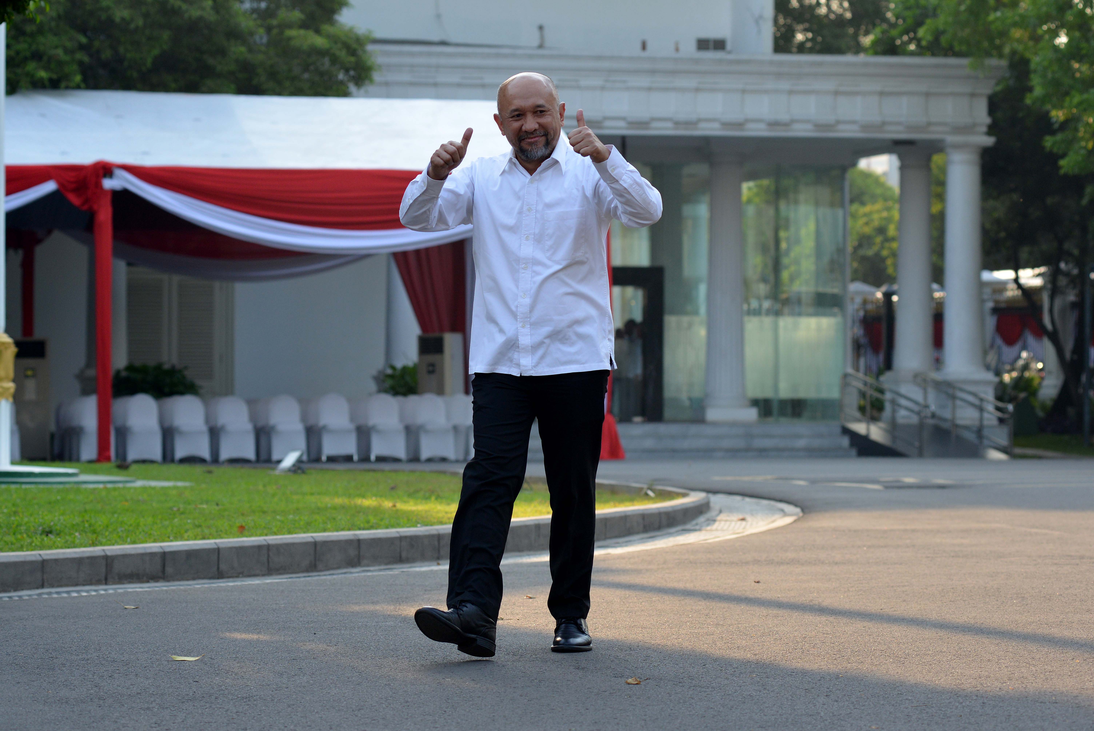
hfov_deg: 18.3
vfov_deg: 12.2
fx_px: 3405
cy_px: 366
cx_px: 547
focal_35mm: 112
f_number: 5.6
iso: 800
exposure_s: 1/800
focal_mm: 112
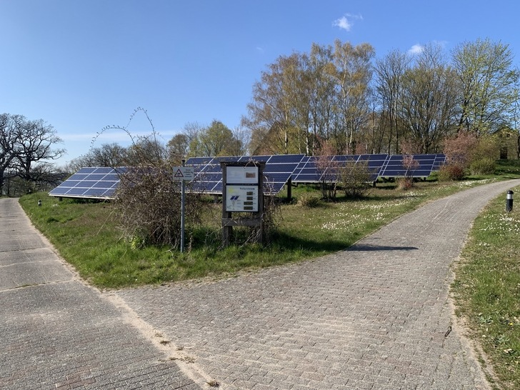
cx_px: 260
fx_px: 391
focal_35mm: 26
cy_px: 195
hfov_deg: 67.3
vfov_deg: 53.1
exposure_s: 1/1812
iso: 25
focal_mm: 4.25
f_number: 1.8
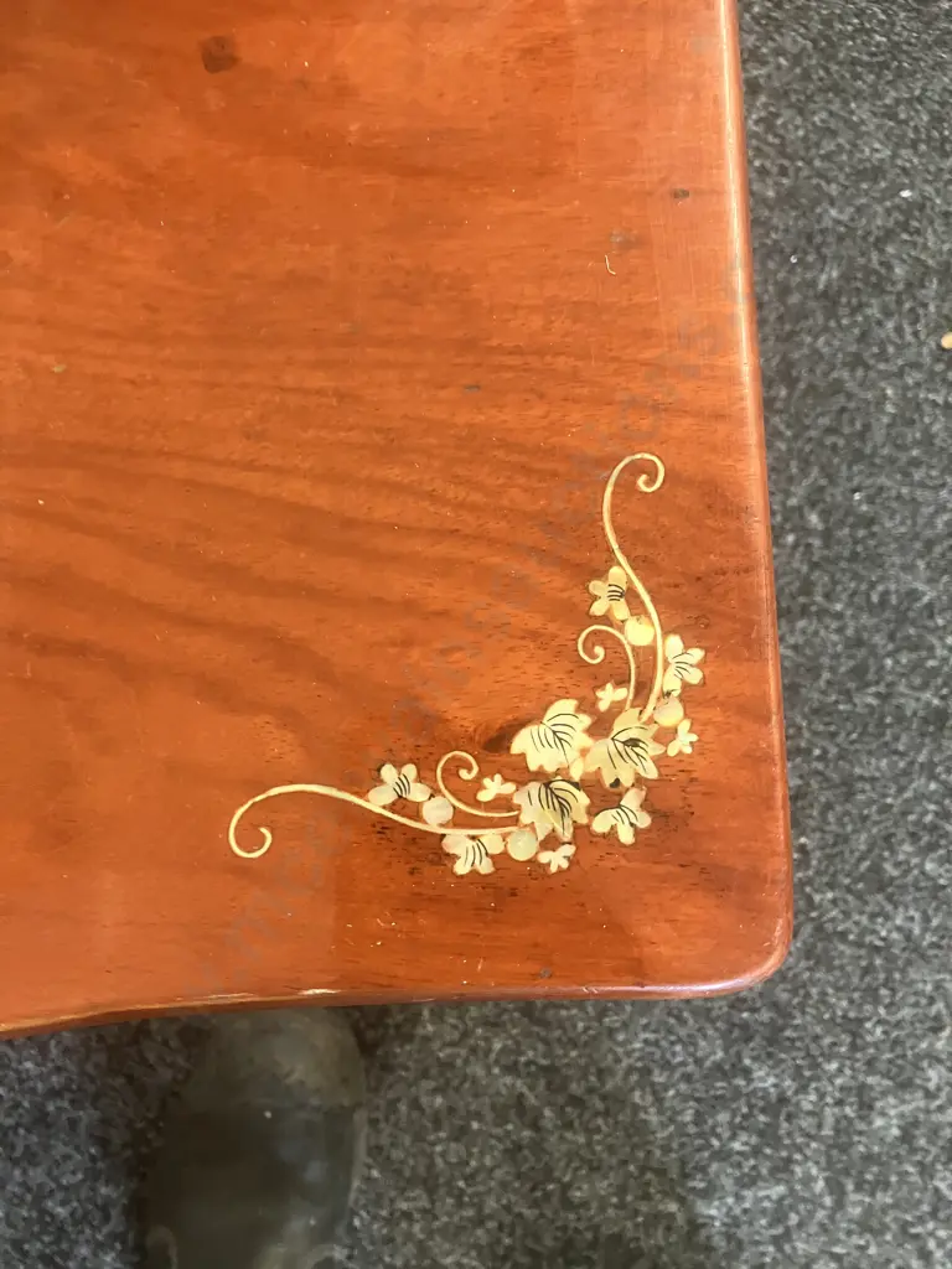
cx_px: 476
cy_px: 634
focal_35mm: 28
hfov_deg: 49.7
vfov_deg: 63.4
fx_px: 1027
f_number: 1.8
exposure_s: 1/25
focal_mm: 3.99
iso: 400
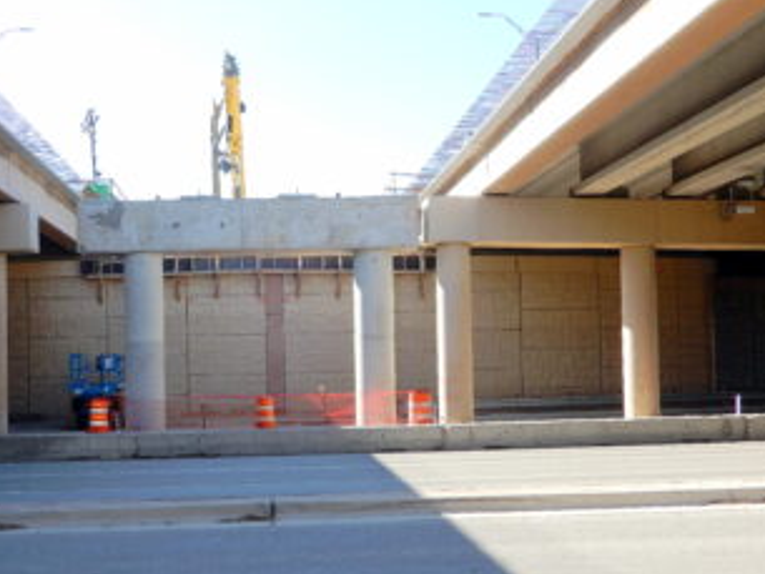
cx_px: 281
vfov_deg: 26.5
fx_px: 1216
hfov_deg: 34.7
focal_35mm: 55
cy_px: 328
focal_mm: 7.5
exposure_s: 1/320
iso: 80
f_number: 4
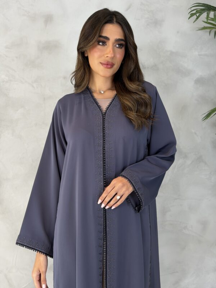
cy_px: 144
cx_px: 108
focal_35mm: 48
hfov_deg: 30.3
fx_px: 399
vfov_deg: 39.7
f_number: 1.78
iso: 50
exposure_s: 1/169
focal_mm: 6.76
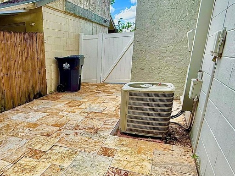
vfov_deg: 48.6
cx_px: 56
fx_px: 190
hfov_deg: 59.6
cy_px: 121
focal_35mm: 28
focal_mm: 2.22
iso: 50
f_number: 2.2
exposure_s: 1/579
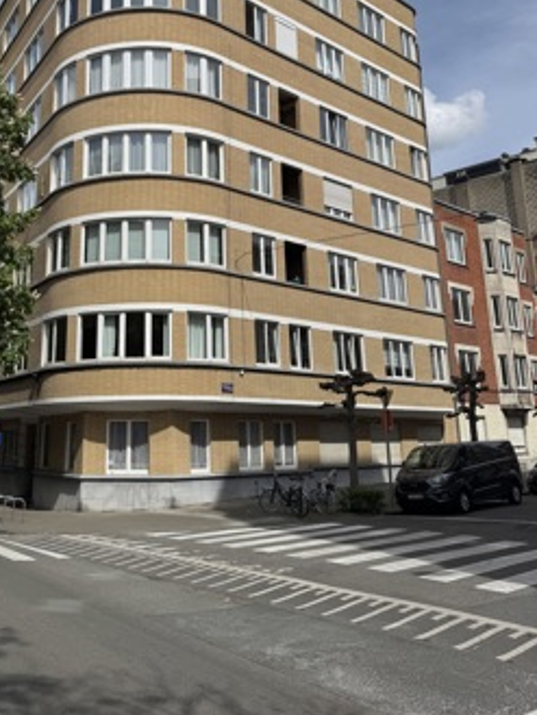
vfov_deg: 51.6
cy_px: 235
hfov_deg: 40.1
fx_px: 723
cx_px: 172
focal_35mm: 35
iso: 80
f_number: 1.78
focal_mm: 6.76
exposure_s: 1/7092
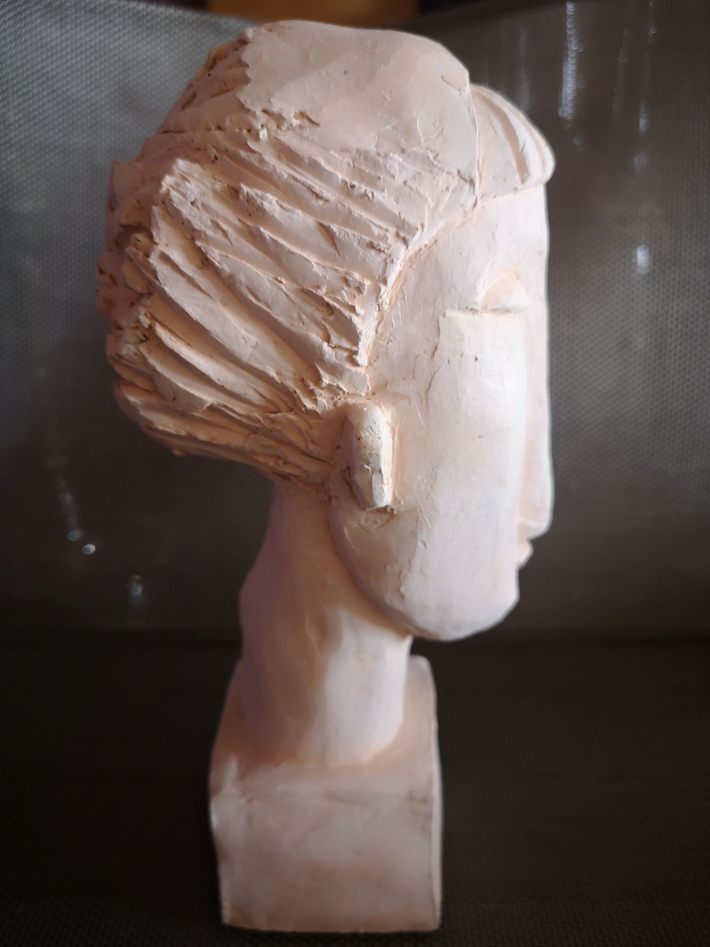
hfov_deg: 51.4
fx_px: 738
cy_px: 474
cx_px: 355
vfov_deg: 65.3
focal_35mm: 27
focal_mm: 5.58
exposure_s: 1/33.3
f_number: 1.8
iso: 250
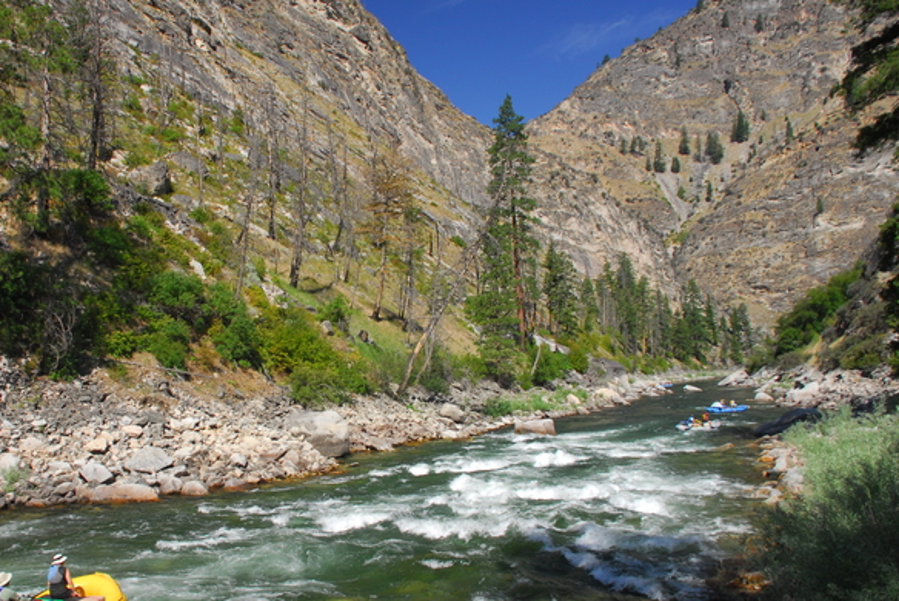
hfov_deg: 51.3
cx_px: 336
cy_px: 327
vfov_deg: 36.0
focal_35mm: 37
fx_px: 924
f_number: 5.6
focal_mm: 18
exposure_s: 1/200
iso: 200
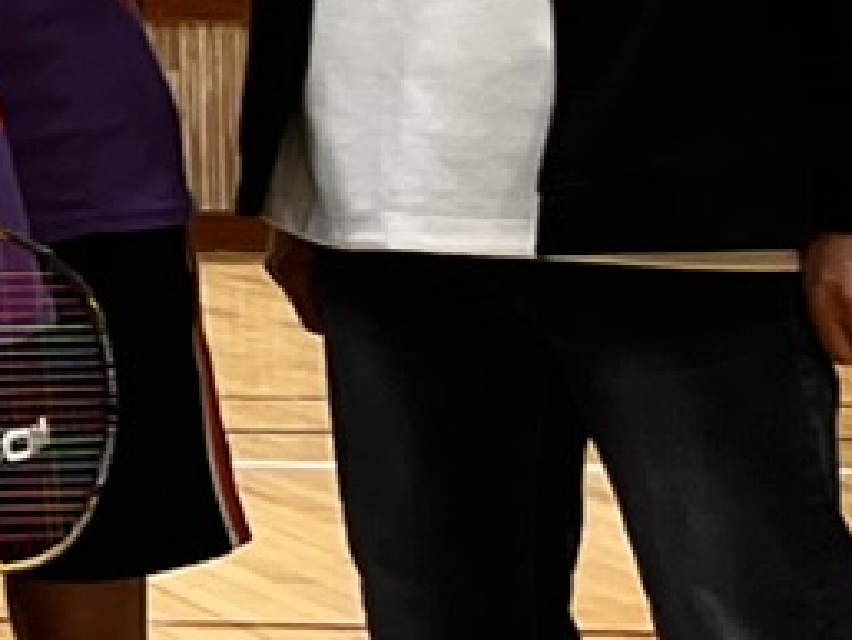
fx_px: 5097
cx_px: -1823
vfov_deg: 7.0
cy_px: -550
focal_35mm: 207
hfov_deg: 8.0
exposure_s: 1/60
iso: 80
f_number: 1.6
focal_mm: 5.1
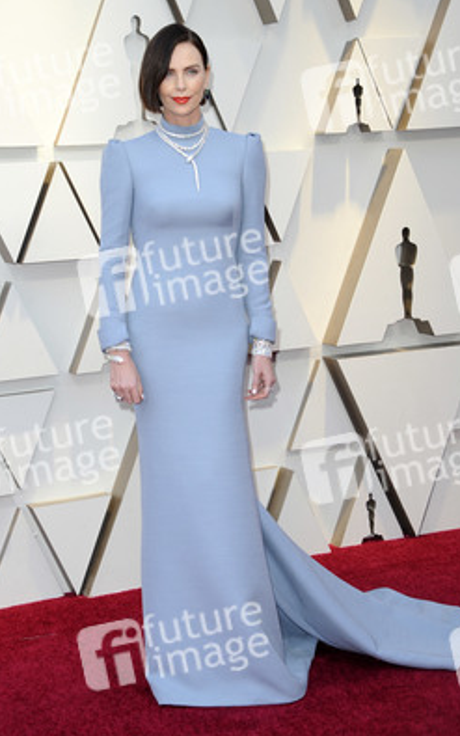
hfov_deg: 20.3
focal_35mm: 64
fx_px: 1283
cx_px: 228
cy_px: 367
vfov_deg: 32.0
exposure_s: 1/250
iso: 800
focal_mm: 62
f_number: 6.3
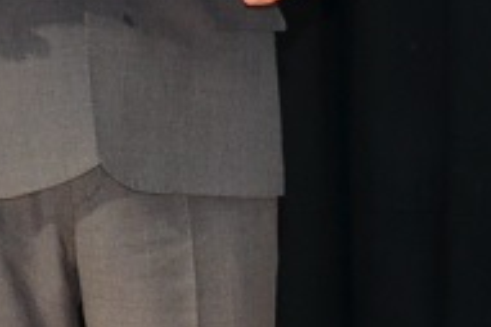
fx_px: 5451
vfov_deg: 3.4
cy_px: -94
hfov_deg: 5.0
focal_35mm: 400
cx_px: -663
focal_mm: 34
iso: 640
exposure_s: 1/60
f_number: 4.2
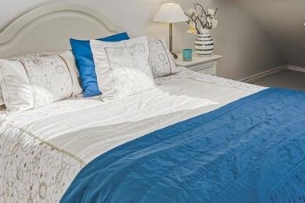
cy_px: -14
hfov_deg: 44.1
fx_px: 364
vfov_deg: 28.6
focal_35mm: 43
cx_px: 226
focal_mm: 16
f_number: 8
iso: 200
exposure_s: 1/50
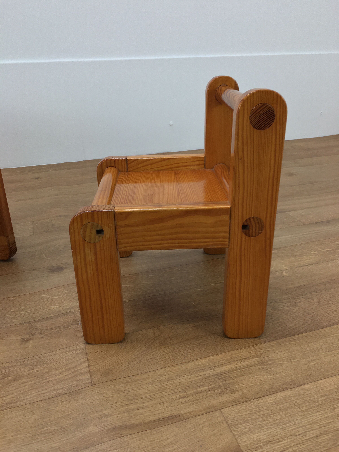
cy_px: 226
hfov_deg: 48.2
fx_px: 379
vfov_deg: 61.7
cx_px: 170
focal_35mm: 29
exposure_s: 1/33
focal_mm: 4.15
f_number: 2.2
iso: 32
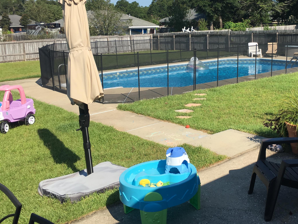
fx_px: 362
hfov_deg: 43.7
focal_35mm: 42
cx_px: 215
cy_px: 72
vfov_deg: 34.0
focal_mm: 4.15
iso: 25
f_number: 2.2
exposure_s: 1/1479
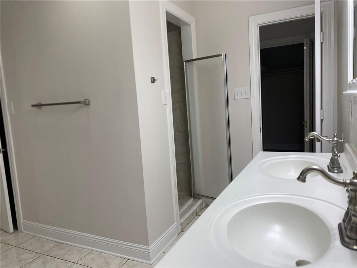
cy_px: 134
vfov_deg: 53.1
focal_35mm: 26
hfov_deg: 67.3
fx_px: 268
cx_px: 178
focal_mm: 4.25
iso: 80
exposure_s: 1/120
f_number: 1.8
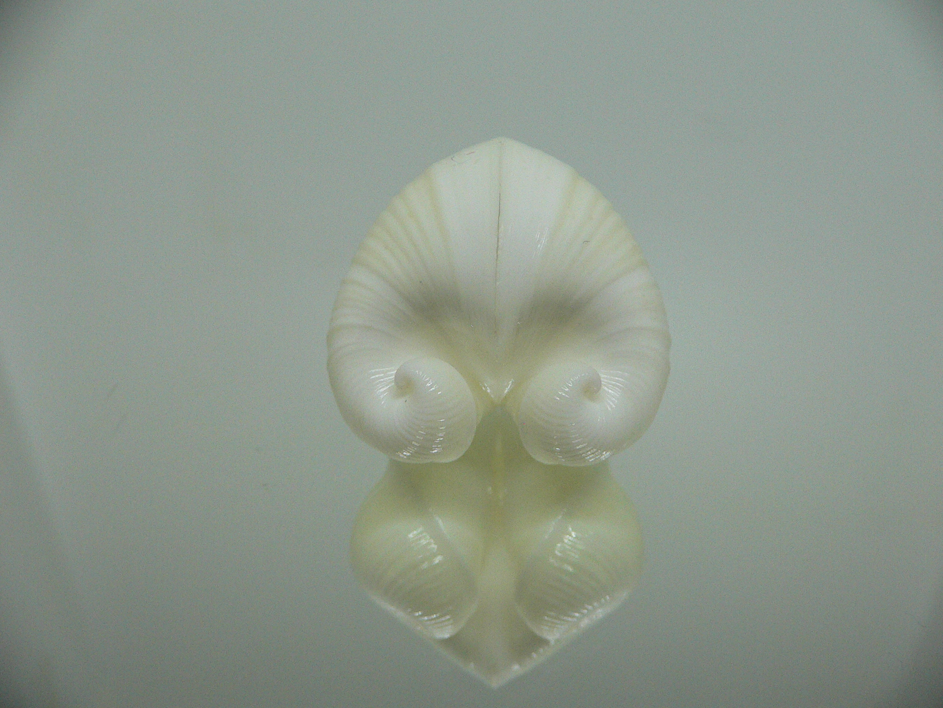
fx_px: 953
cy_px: 354
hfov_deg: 52.6
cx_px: 472
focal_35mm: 35
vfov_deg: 40.7
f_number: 2.8
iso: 200
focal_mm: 4.6
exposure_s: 1/60
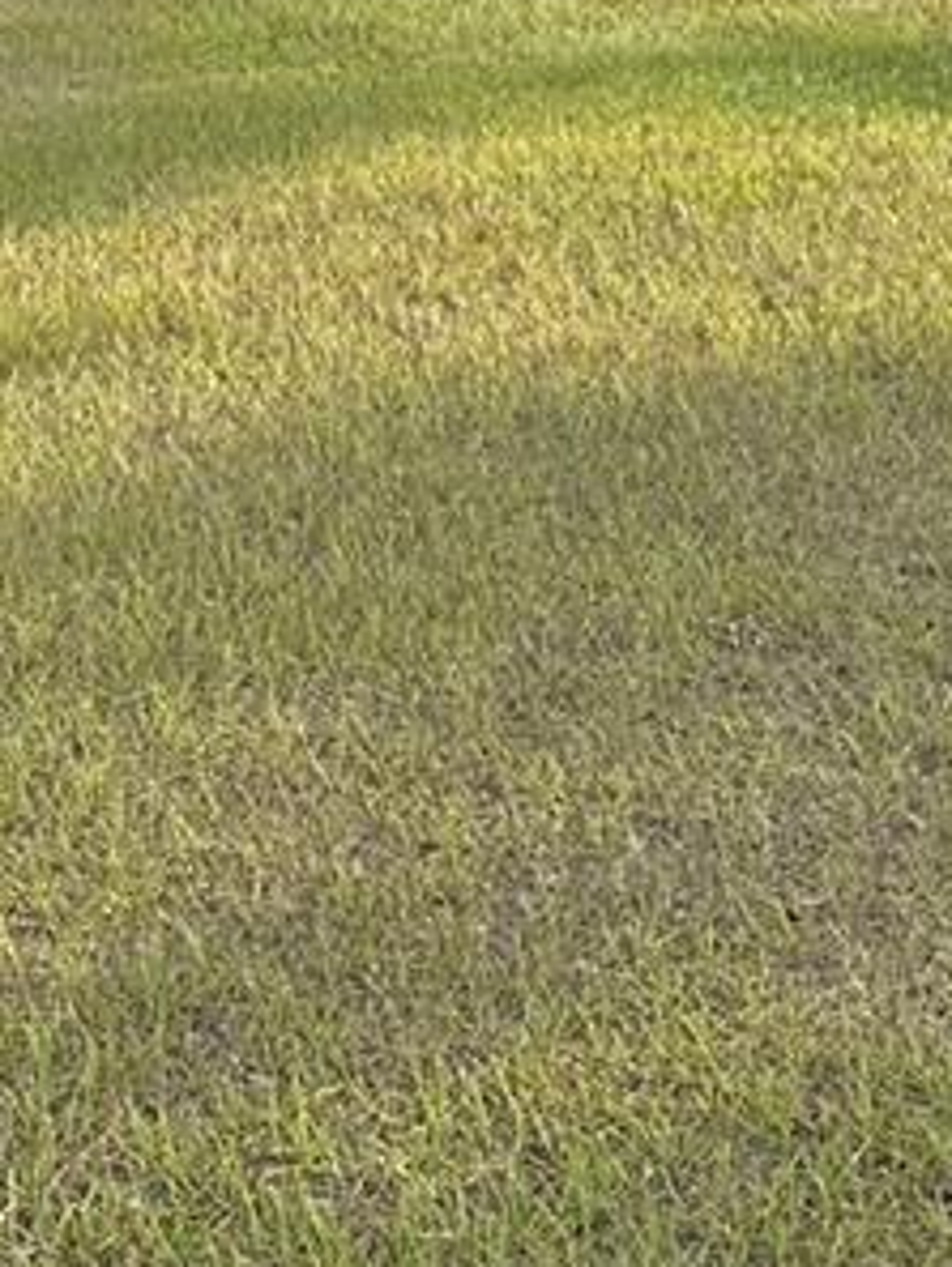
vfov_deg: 18.8
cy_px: -375
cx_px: 111
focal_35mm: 97
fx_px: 3554
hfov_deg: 15.1
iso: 80
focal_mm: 6.86
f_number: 1.78
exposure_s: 1/1304
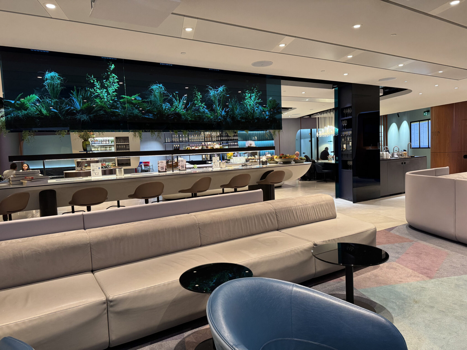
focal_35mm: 24
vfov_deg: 56.8
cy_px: 175
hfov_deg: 71.6
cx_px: 234
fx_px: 324
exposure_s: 1/59
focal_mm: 6.76
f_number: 1.78
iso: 320
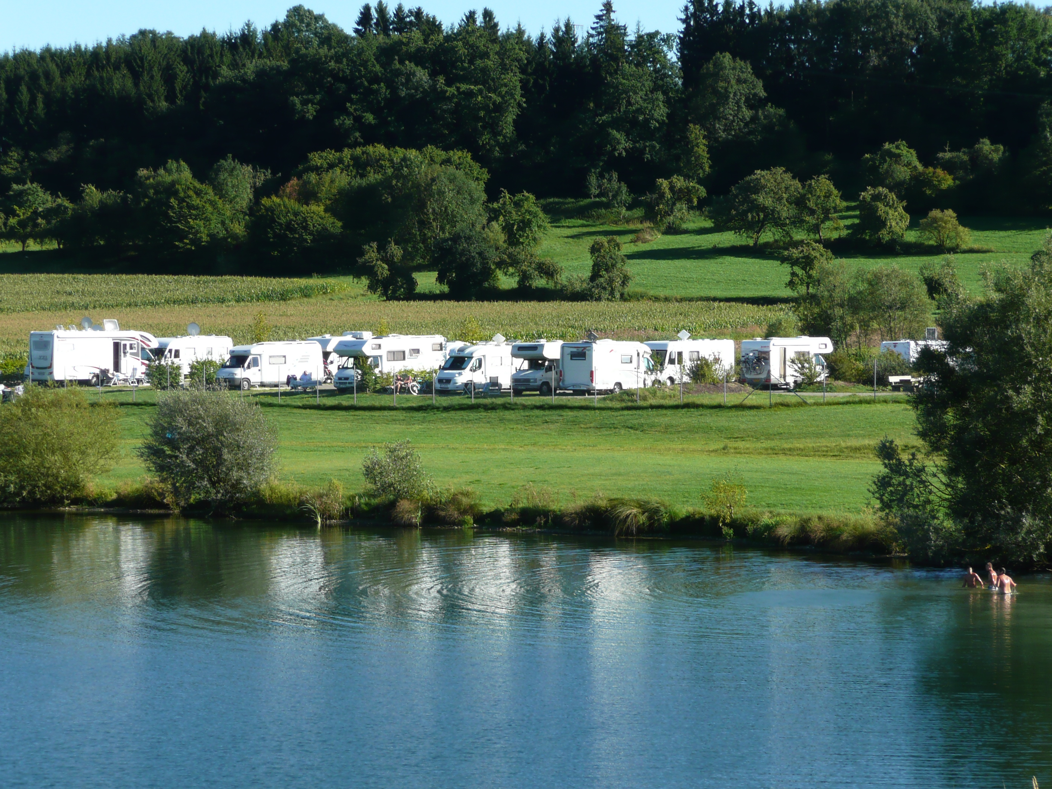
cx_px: 526
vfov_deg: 12.5
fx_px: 3616
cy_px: 394
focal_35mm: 119
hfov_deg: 16.6
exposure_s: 1/320
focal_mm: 19.5
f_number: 4.7
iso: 100
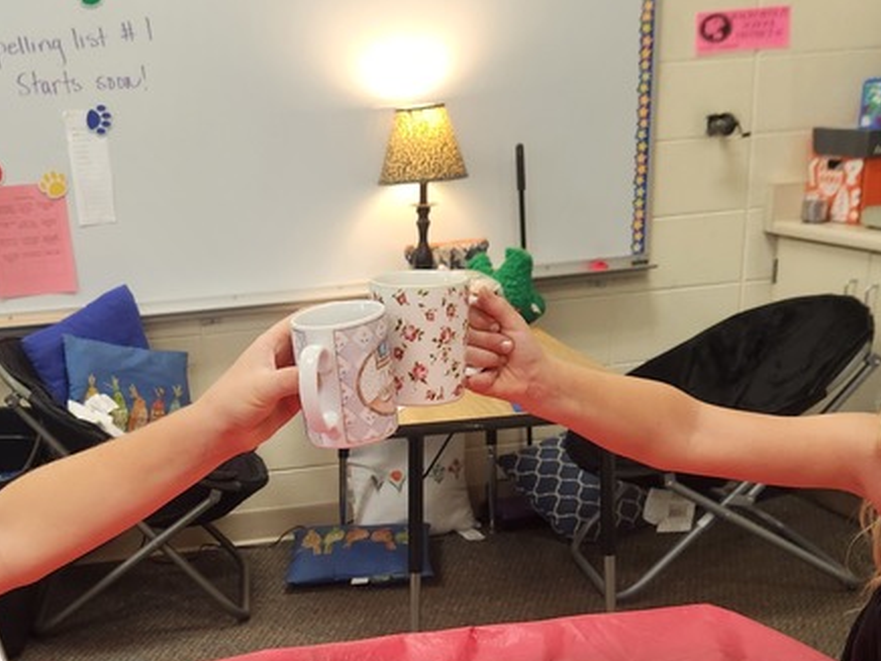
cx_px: 251
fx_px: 1374
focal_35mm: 54
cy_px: 627
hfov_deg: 35.0
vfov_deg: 25.9
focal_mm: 5.4
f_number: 1.8
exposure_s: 1/120
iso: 200
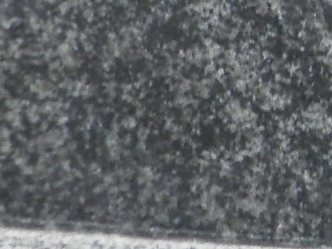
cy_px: -382
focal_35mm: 1007
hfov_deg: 2.0
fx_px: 9661
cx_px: 1036
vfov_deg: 1.5
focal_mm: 27.4
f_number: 4.9
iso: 80
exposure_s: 1/200
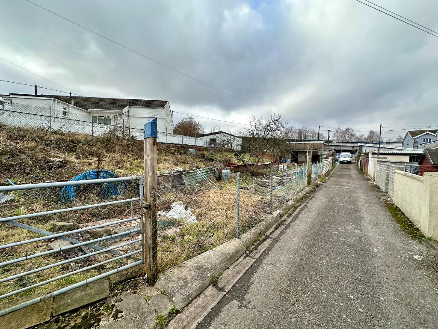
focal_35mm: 14
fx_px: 177
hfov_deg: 102.1
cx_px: 219
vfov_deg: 85.7
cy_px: 164
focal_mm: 2.22
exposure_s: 1/716
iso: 40
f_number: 2.2
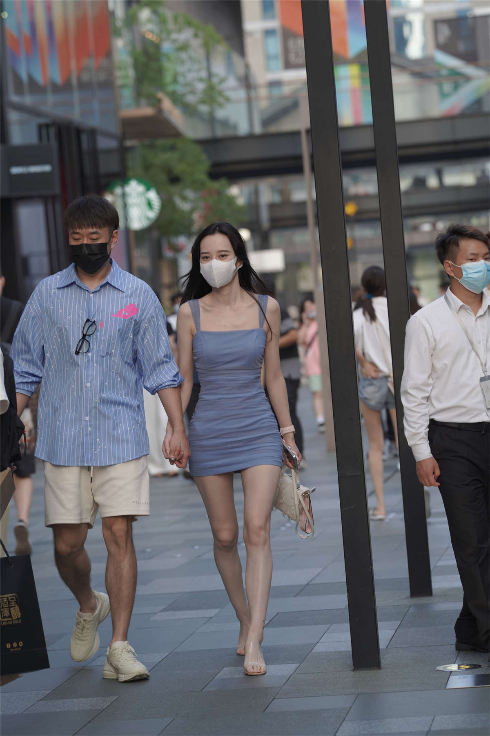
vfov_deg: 15.2
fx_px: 2756
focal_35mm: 135
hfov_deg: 10.2
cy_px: 368
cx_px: 245
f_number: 4
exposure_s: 1/500
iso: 500
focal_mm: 135
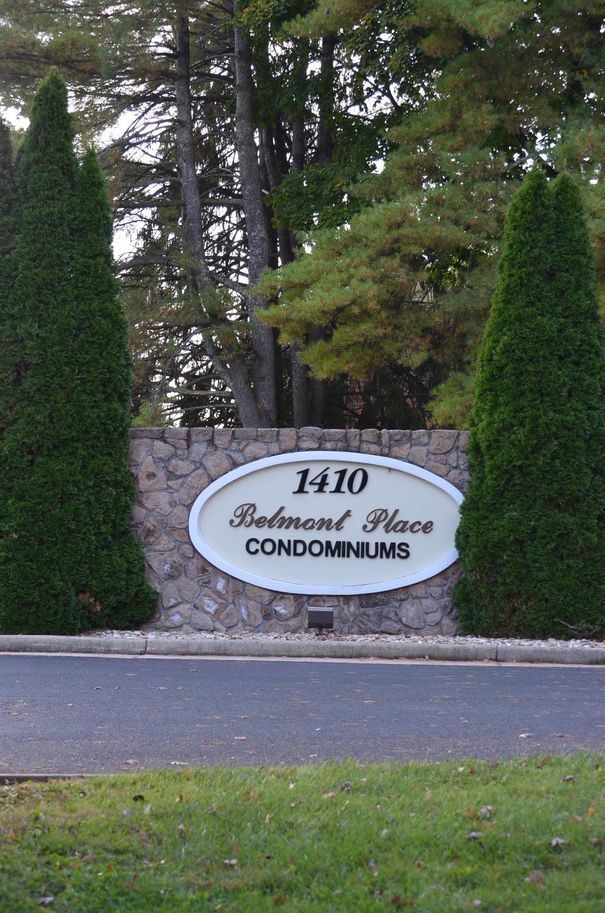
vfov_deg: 24.7
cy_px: 456
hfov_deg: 16.5
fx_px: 2089
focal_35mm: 82
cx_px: 302
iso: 200
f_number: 6.3
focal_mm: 55
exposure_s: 1/160
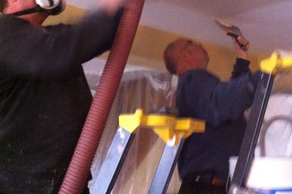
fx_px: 397
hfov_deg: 40.3
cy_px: 18
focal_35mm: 49
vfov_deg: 26.6
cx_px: 146
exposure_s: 1/15
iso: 1000
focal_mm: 3.85
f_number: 2.8
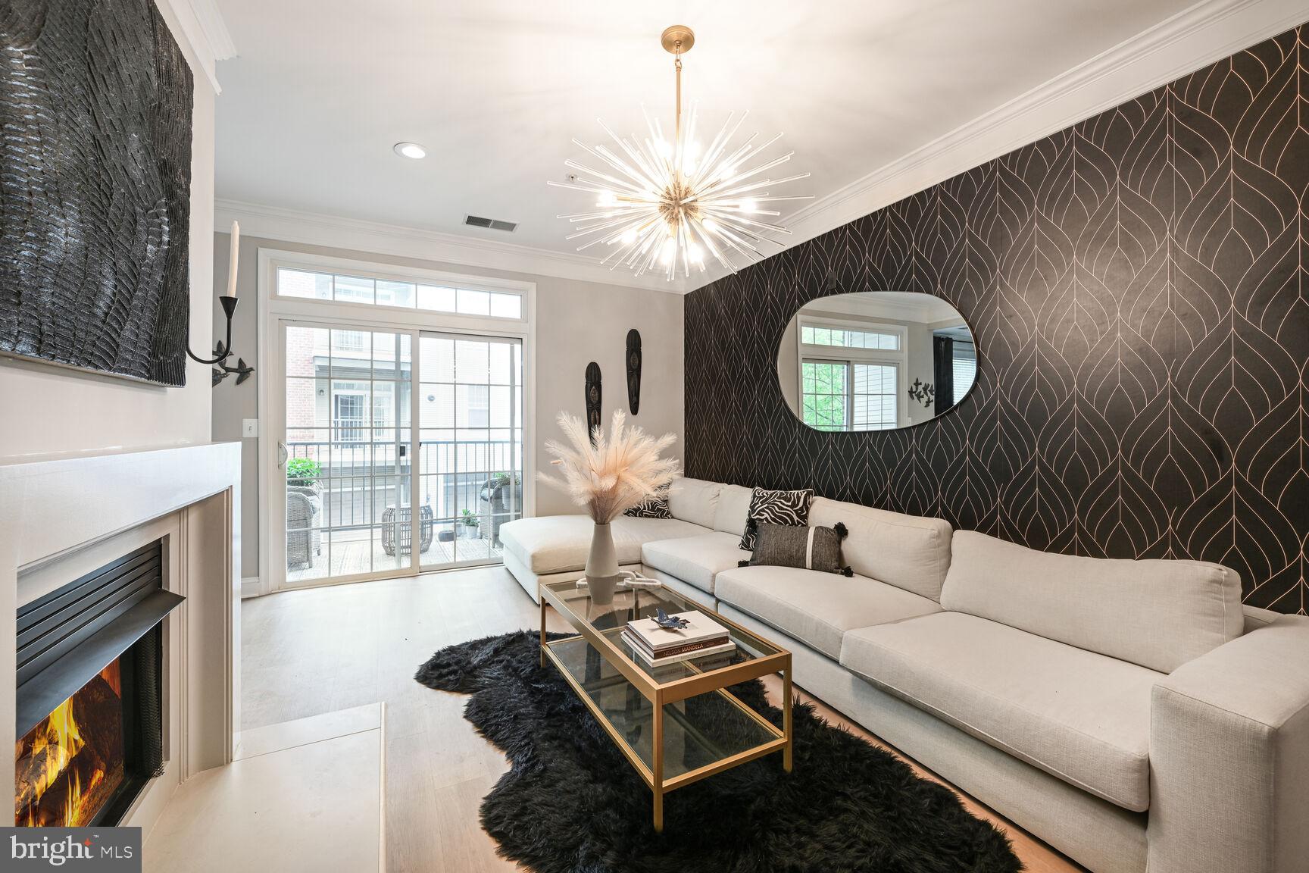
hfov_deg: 104.3
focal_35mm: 14
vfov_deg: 81.2
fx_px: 509
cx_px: 654
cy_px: 436
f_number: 9
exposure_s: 1/3
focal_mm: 14
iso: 200
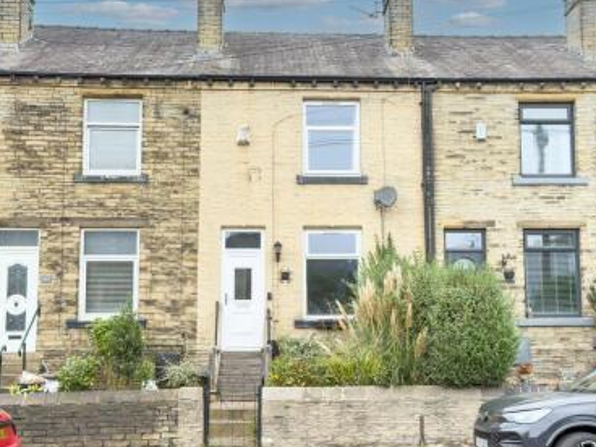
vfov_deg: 31.5
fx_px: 792
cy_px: 247
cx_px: 313
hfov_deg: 41.2
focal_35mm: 46
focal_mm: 6.76
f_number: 1.8
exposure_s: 1/530
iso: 80
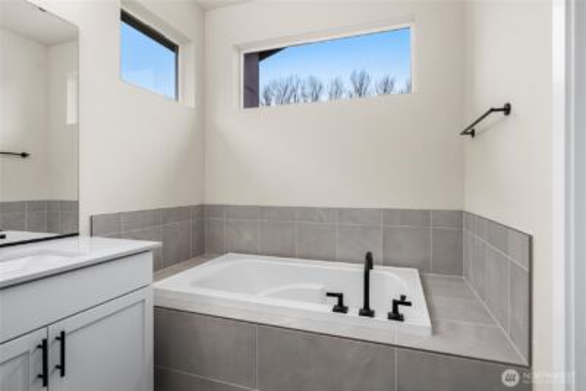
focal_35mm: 17
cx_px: 293
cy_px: 196
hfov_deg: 93.3
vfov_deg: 70.5
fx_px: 277
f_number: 7.1
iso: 80
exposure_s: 1/100
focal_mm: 17
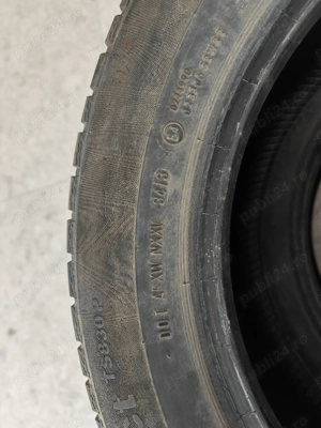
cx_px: 160
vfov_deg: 65.3
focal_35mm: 27
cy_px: 214
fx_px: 334
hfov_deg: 51.4
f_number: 1.6
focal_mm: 7.62
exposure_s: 1/50
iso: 320
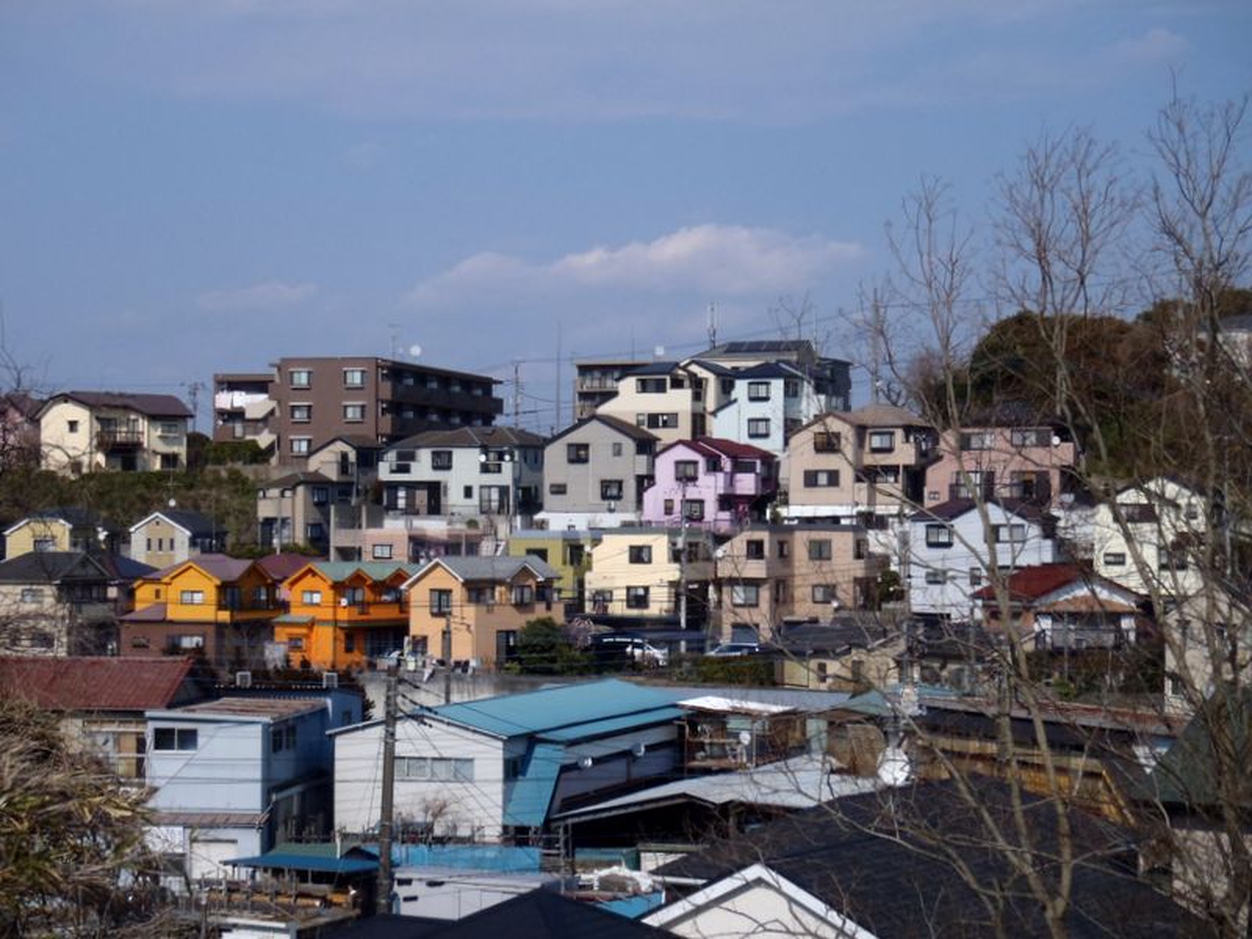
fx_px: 2640
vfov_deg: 20.2
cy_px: 470
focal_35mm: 73
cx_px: 626
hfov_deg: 26.7
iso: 125
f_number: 16
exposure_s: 1/160
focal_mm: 13.09
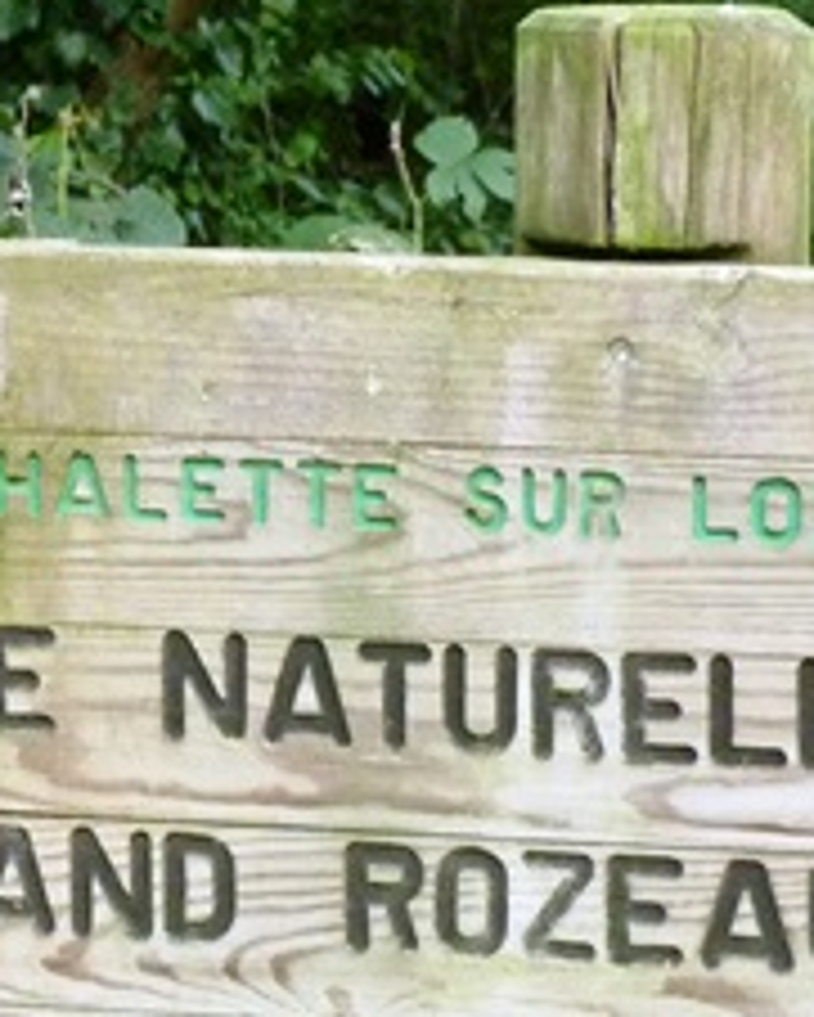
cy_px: 711
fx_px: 6651
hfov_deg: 7.0
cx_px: 22
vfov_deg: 8.7
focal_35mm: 221
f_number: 3.3
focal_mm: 11.6
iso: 400
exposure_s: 1/100
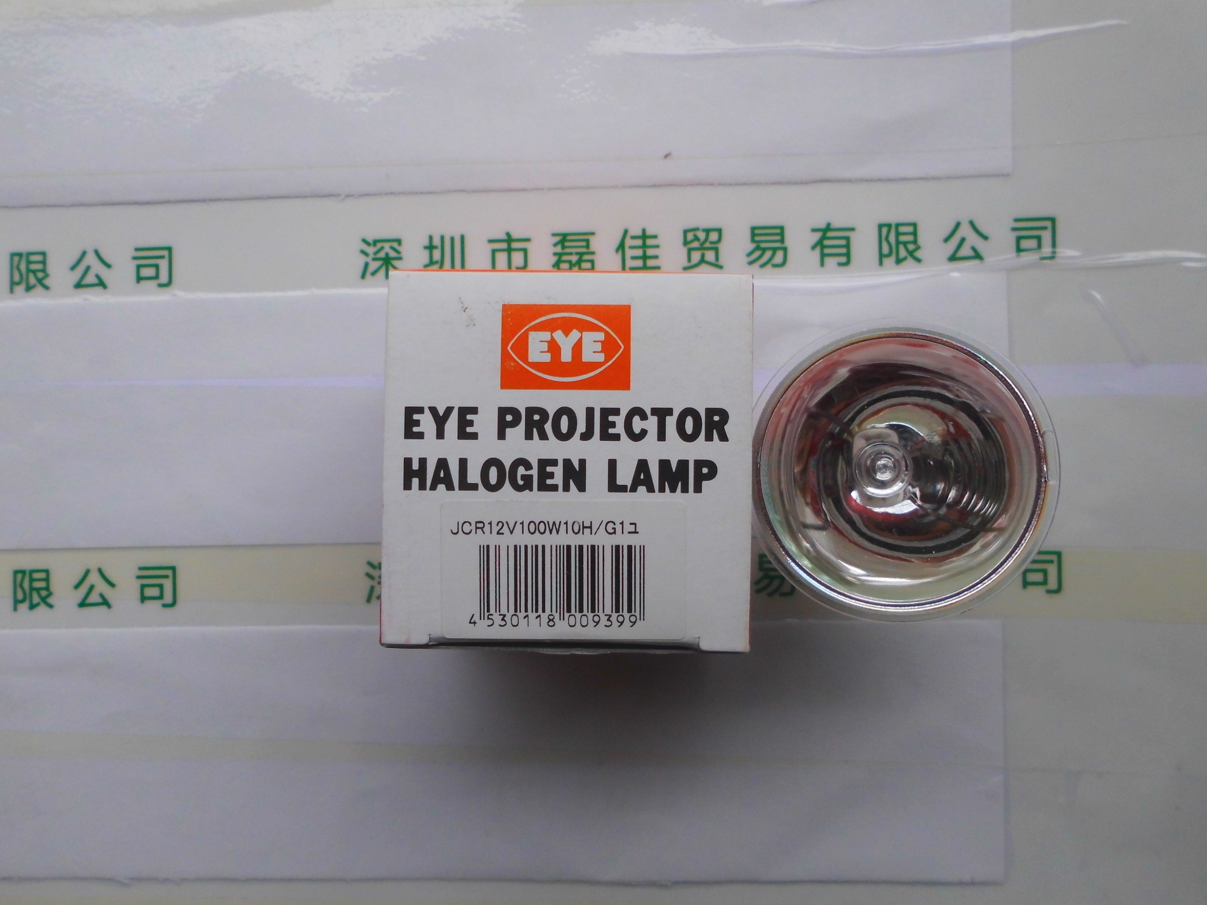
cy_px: 452
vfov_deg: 53.1
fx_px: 907
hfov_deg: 67.3
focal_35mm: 26
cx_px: 604
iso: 100
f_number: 3.2
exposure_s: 1/939
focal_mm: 4.6
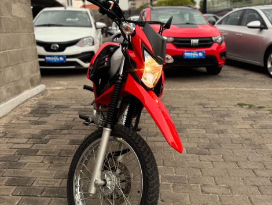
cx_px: 136
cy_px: 102
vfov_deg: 56.9
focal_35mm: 24
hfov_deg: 71.5
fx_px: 189
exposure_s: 1/80
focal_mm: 6.76
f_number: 1.78
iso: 100
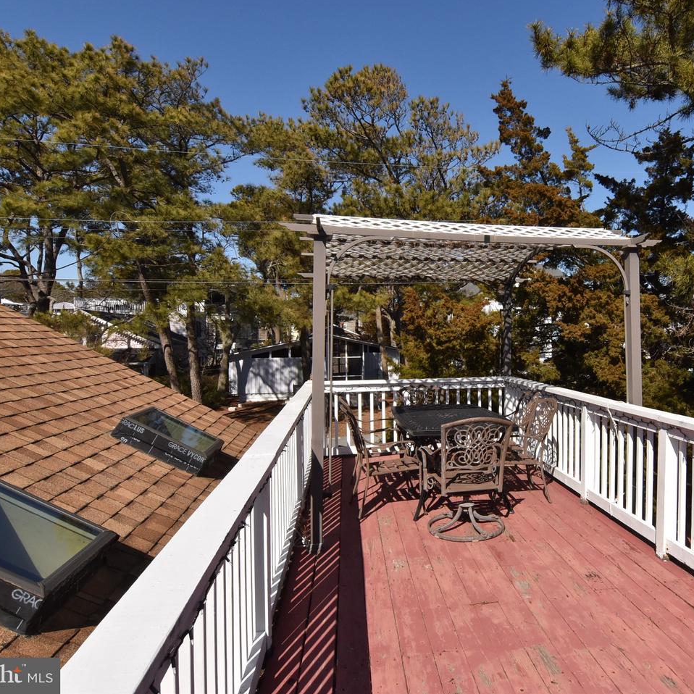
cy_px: 346
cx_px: 469
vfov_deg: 67.3
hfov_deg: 65.3
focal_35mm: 23
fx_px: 522
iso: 800
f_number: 16
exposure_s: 1/1000
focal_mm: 12
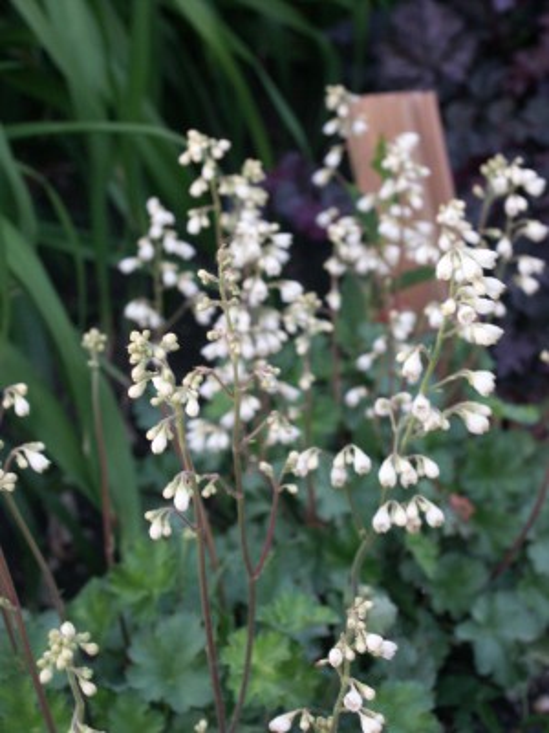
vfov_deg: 20.0
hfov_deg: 15.1
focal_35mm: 98
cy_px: 366
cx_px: 274
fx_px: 2072
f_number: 3.5
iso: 200
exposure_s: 1/15
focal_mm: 24.41
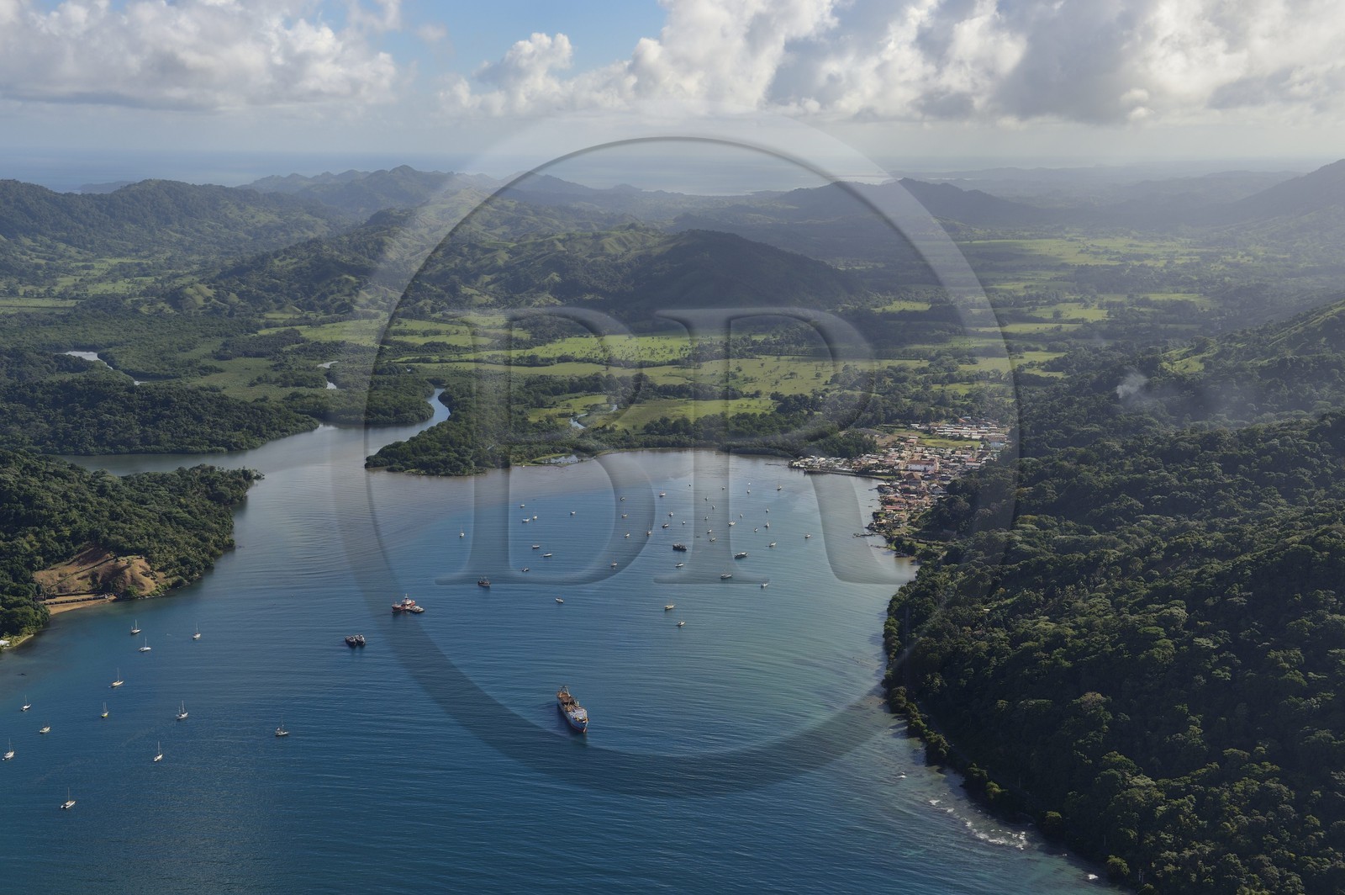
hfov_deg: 41.1
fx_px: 1792
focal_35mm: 48
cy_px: 448
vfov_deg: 28.0
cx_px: 672
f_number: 8
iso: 200
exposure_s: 1/800
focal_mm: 48
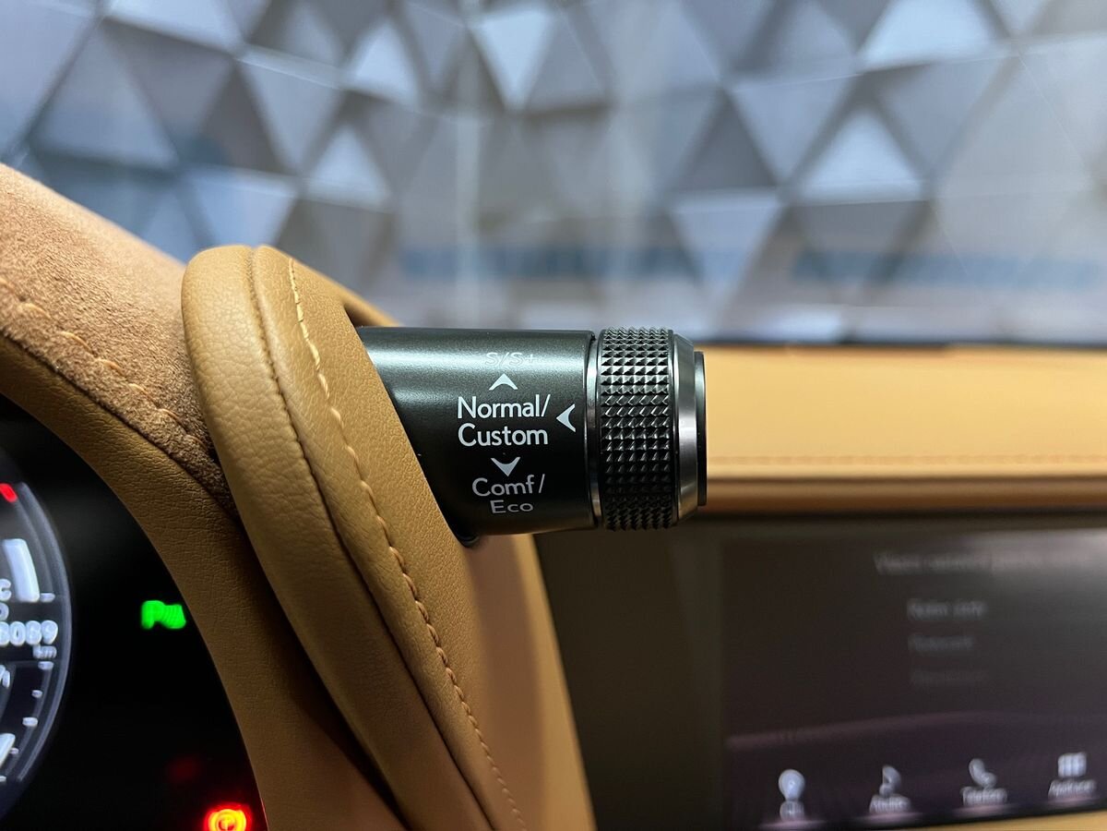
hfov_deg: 67.3
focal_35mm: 26
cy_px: 416
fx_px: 831
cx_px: 554
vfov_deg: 53.1
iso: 500
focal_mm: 5.7
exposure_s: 1/60
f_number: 1.5
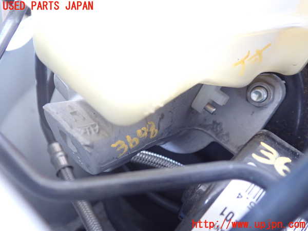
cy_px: 116
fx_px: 285
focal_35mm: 32
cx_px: 154
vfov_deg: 44.2
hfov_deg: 56.8
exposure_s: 1/30
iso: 400
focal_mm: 5.79
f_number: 2.4
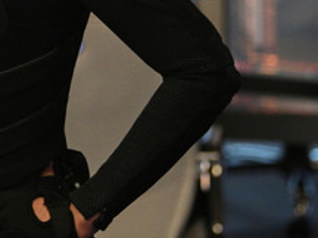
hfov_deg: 6.3
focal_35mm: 312
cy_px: -91
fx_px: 2866
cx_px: -74
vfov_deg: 4.7
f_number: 2.8
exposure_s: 1/125
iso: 5000
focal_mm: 90
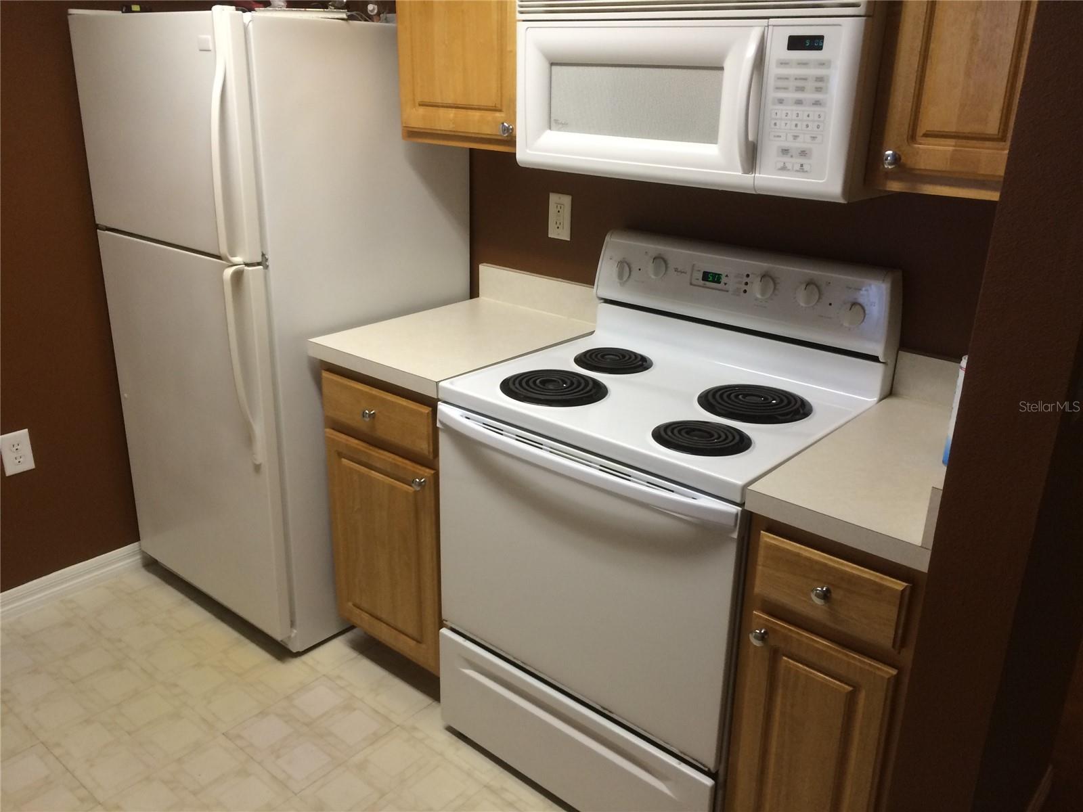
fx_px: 907
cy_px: 406
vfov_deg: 48.2
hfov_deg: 61.7
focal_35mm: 29
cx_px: 542
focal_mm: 4.15
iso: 100
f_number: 2.2
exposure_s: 1/30
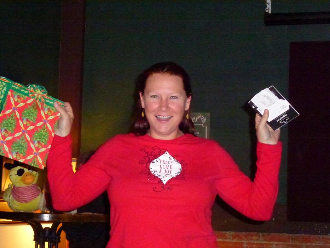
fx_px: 848
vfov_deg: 16.6
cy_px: 124
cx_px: 165
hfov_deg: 22.0
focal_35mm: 89
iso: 1600
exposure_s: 1/60
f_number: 4.9
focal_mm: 16
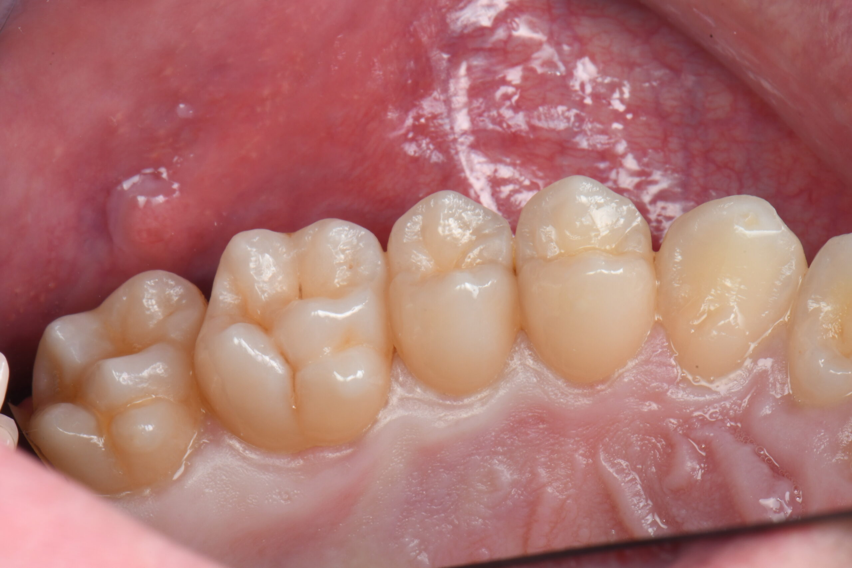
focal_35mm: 157
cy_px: 284
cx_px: 426
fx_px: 3716
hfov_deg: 13.1
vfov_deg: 8.7
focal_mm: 105
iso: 400
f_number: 36
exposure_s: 1/125
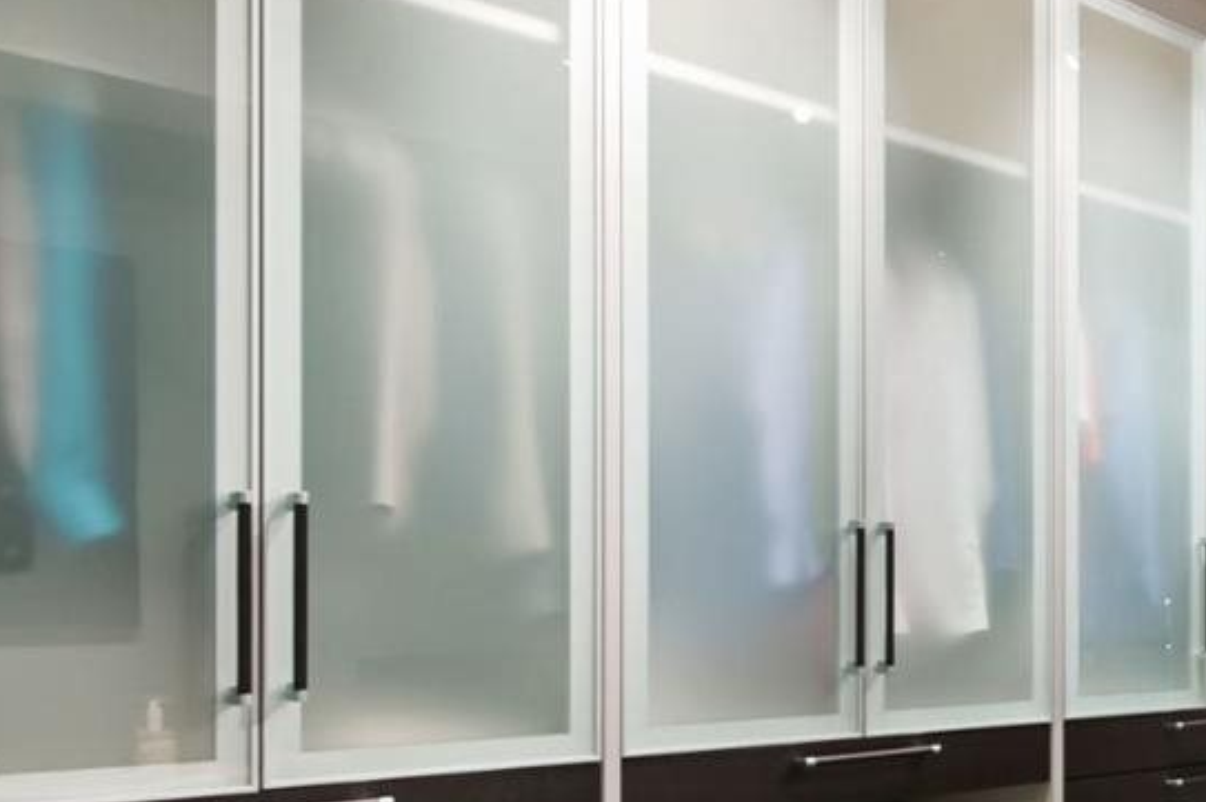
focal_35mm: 47
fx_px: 1573
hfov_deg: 31.7
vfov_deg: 28.1
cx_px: 1581
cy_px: 631
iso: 400
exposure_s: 1/2.5
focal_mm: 17
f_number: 9
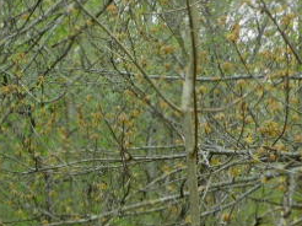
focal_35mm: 172
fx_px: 1499
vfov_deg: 8.5
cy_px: 251
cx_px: 28
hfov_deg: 11.4
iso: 125
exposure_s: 1/200
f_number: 4.2
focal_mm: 11.7
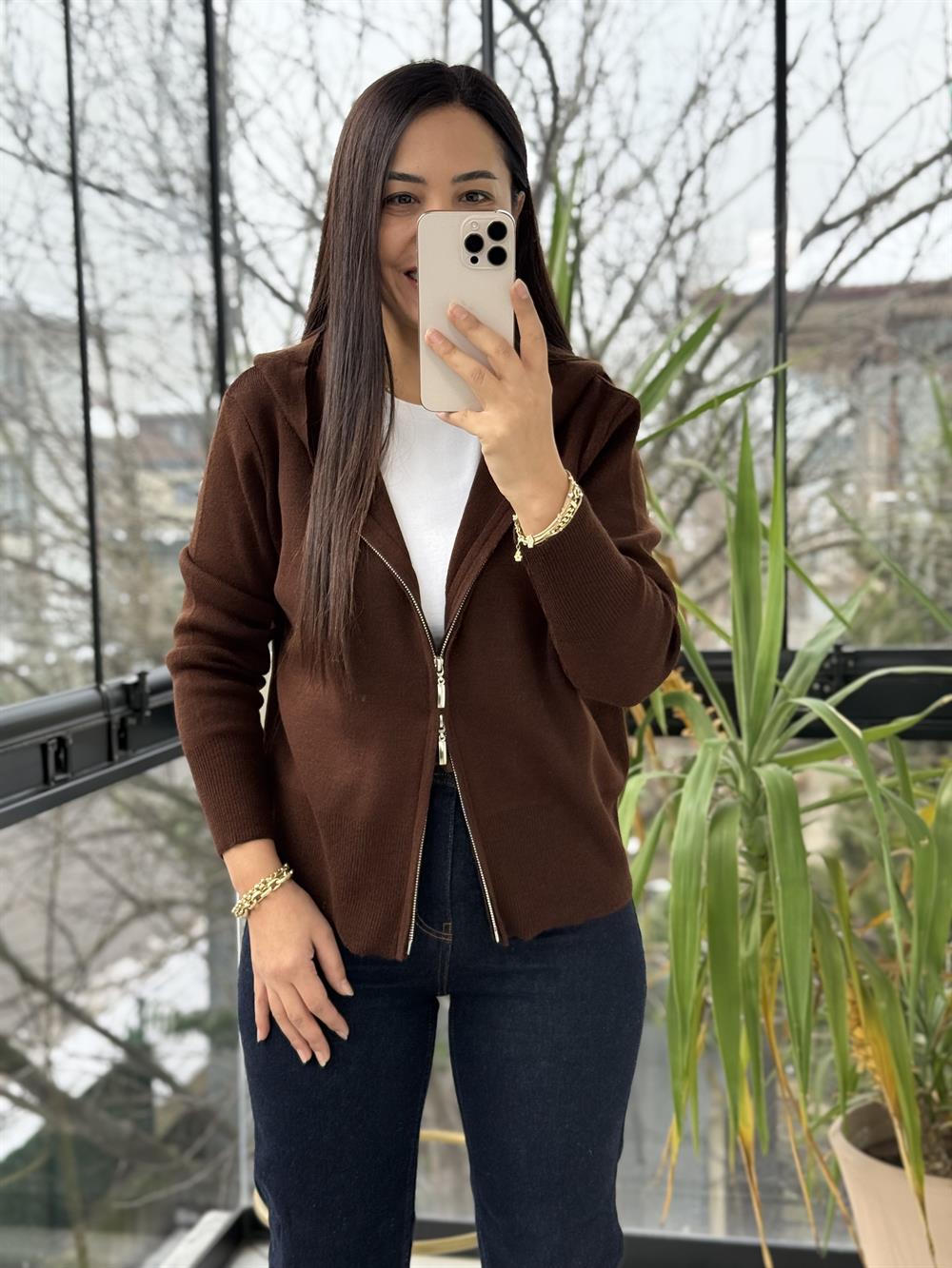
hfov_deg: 30.3
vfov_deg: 39.7
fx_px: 1760
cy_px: 634
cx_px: 476
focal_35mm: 48
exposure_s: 1/357
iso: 100
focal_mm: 6.76
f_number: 1.78
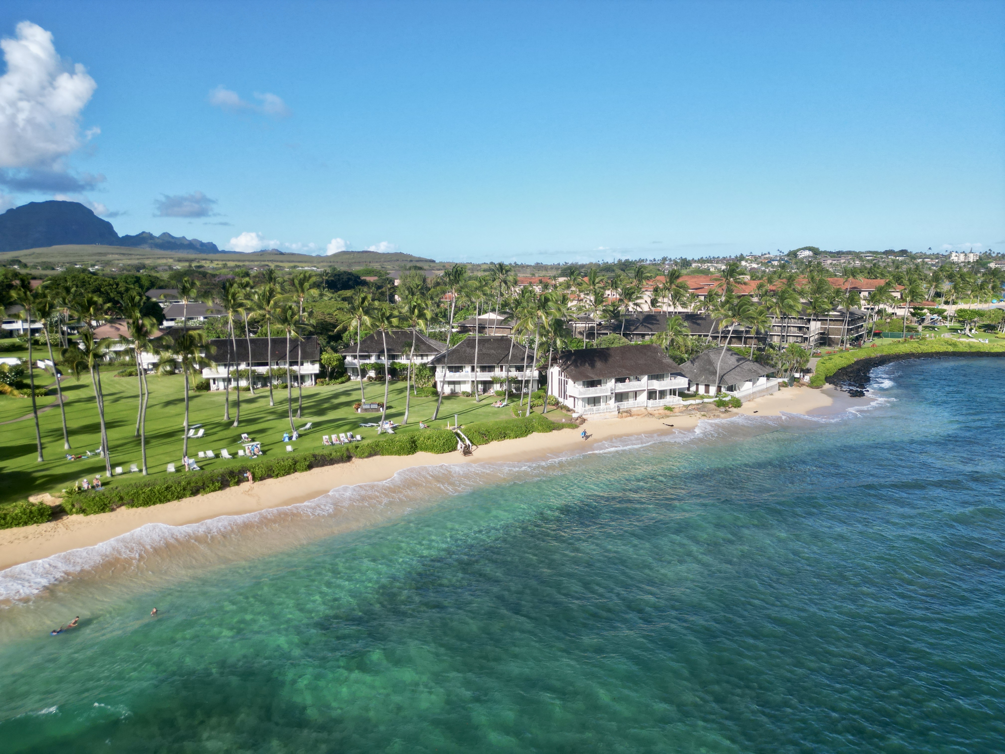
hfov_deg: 71.6
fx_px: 697
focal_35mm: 24
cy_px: 377
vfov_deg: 56.8
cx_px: 502
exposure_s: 1/2500
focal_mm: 6.72
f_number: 1.7
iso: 130
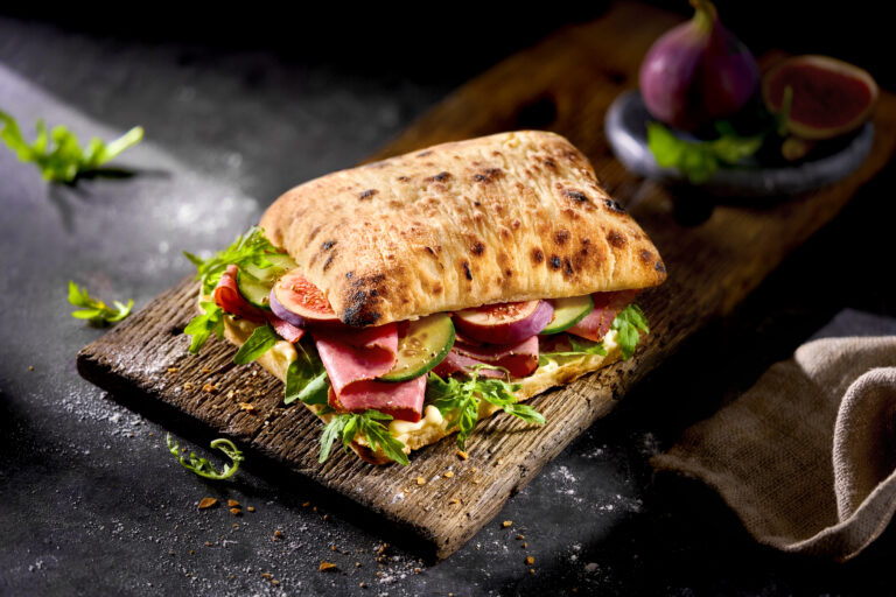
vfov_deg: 15.2
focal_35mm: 90
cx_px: 448
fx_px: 2240
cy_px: 298
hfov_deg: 22.6
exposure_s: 1/1.25
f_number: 11
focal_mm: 90
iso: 250
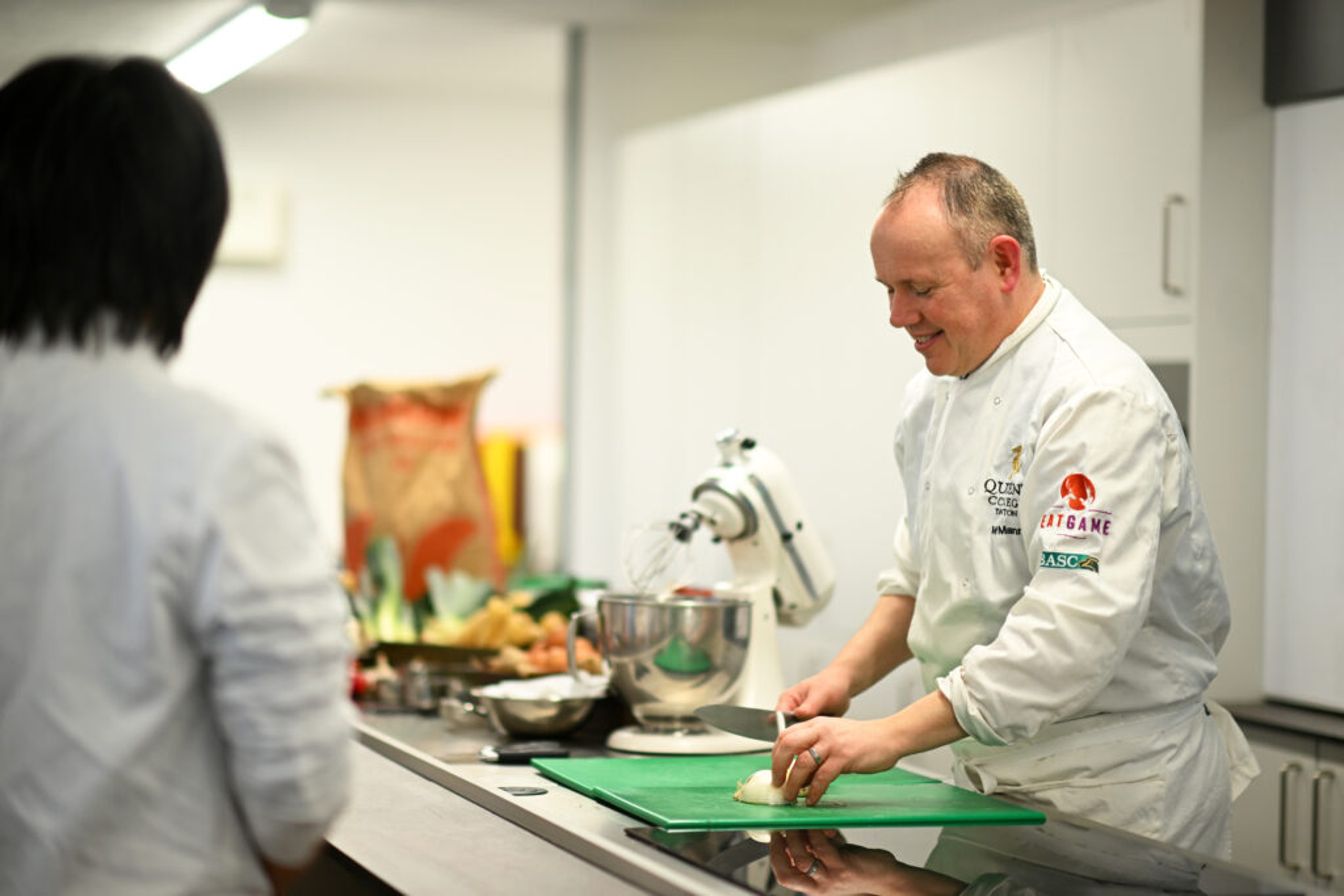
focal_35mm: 85
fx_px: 3174
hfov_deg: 23.9
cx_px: 672
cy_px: 448
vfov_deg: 16.1
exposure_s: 1/400
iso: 400
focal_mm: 85
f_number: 1.4
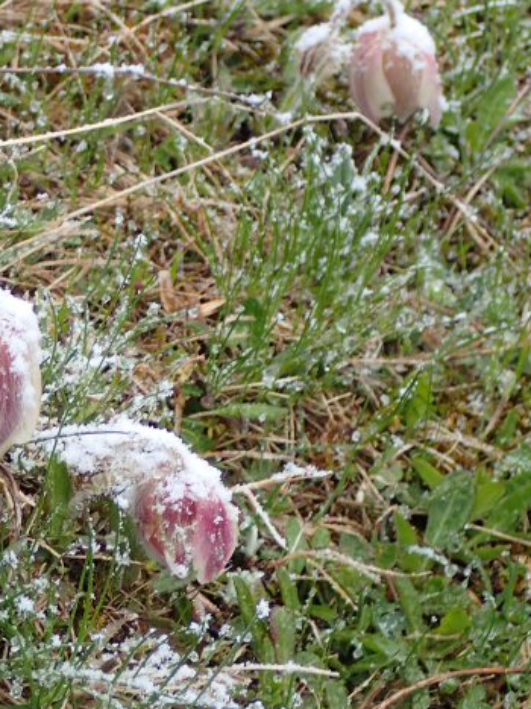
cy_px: 370
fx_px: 2149
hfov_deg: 13.8
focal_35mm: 105
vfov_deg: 18.7
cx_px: -41
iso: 100
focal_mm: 8.99
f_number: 3.2
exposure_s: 1/125
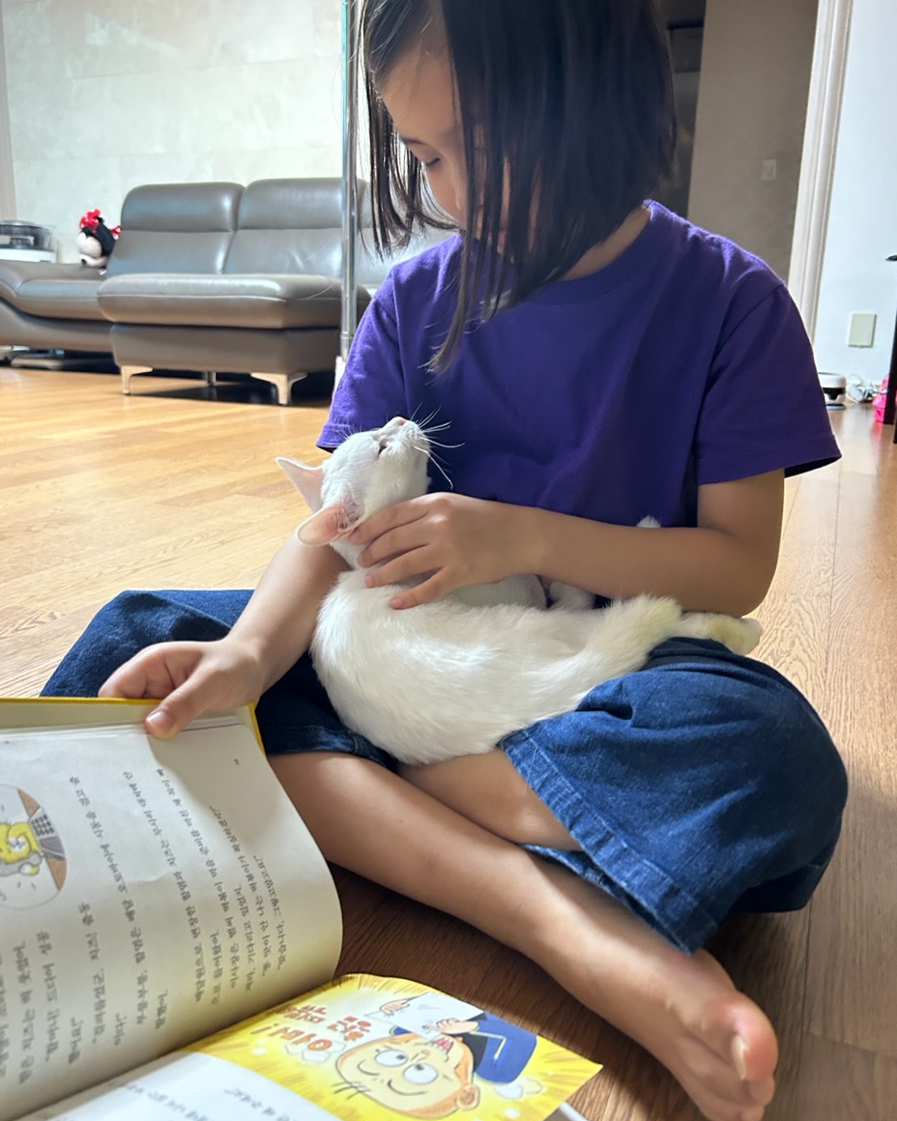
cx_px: 441
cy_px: 517
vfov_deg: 62.1
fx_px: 929
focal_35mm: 28
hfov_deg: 51.5
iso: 320
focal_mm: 5.7
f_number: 1.5
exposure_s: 1/60
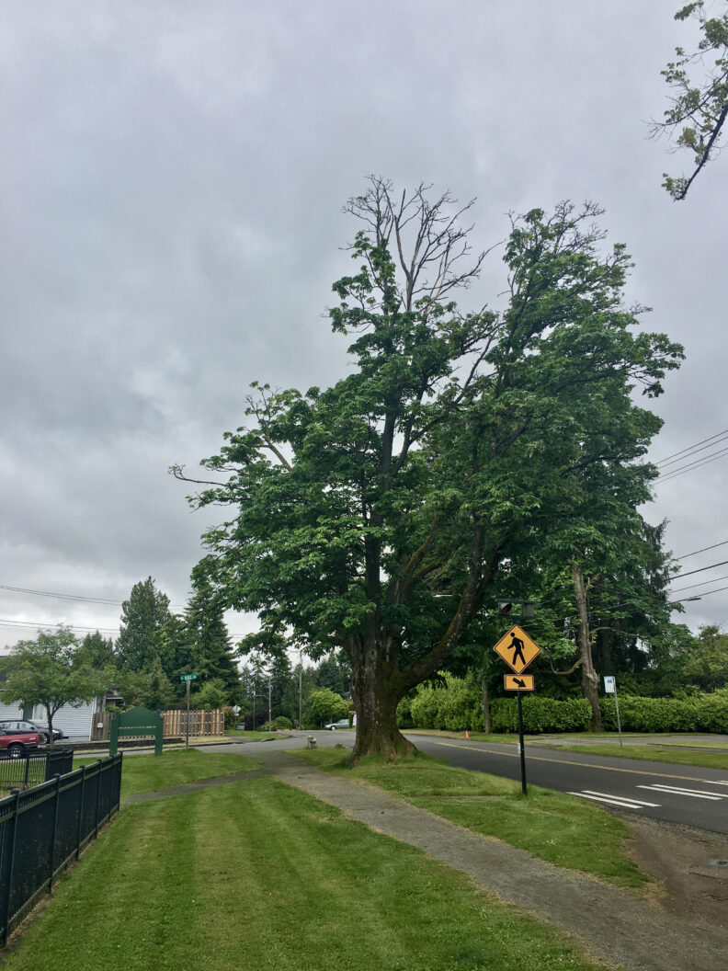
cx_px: 364
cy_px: 486
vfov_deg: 61.7
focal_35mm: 29
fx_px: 813
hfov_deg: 48.2
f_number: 2.2
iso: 25
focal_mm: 4.15
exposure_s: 1/874
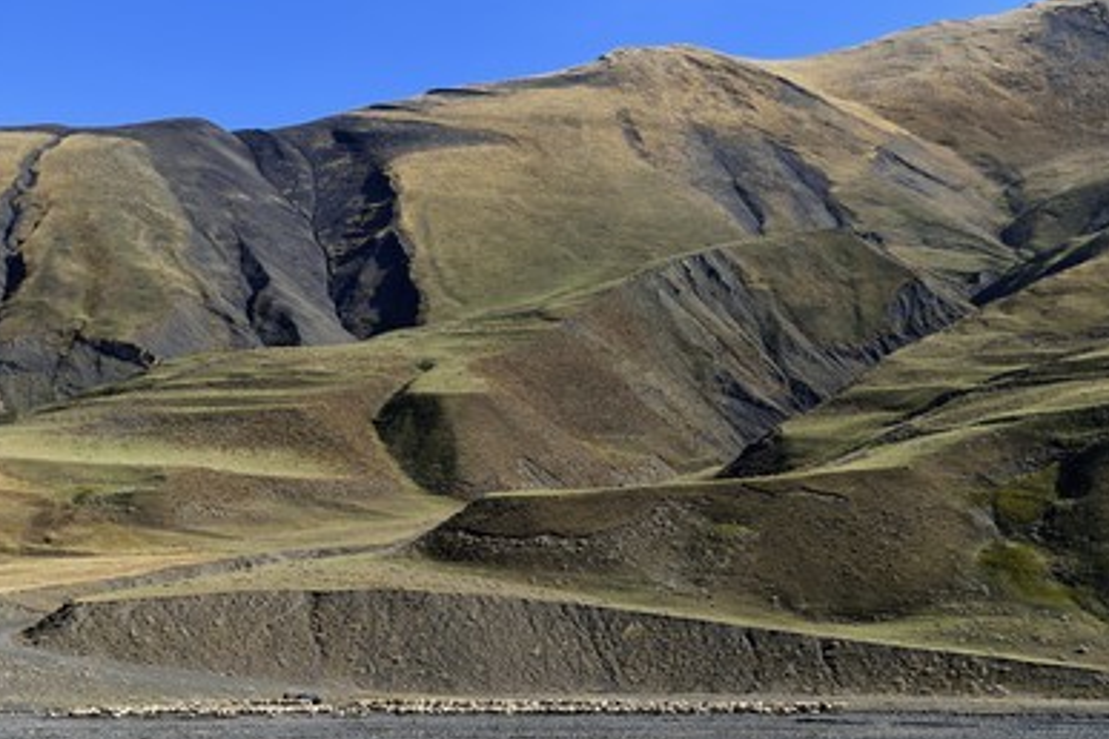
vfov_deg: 21.6
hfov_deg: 31.9
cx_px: 536
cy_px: 370
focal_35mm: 63
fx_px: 1941
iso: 400
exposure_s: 1/1250
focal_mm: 58
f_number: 7.1
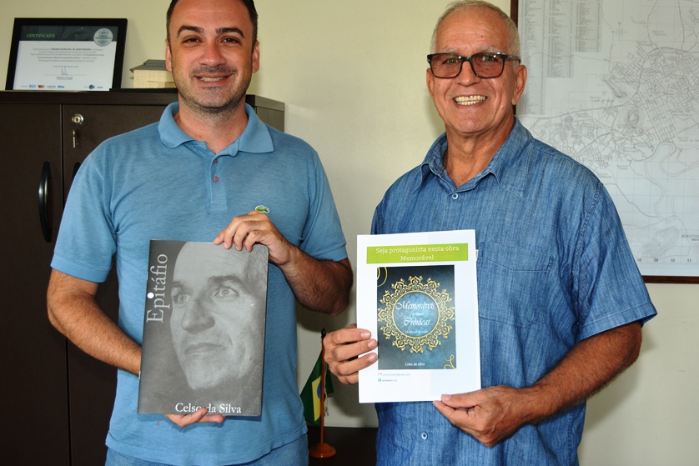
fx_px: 854
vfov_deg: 30.5
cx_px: 404
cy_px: 224
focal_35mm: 44
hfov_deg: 44.4
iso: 400
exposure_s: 1/60
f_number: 4
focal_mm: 24
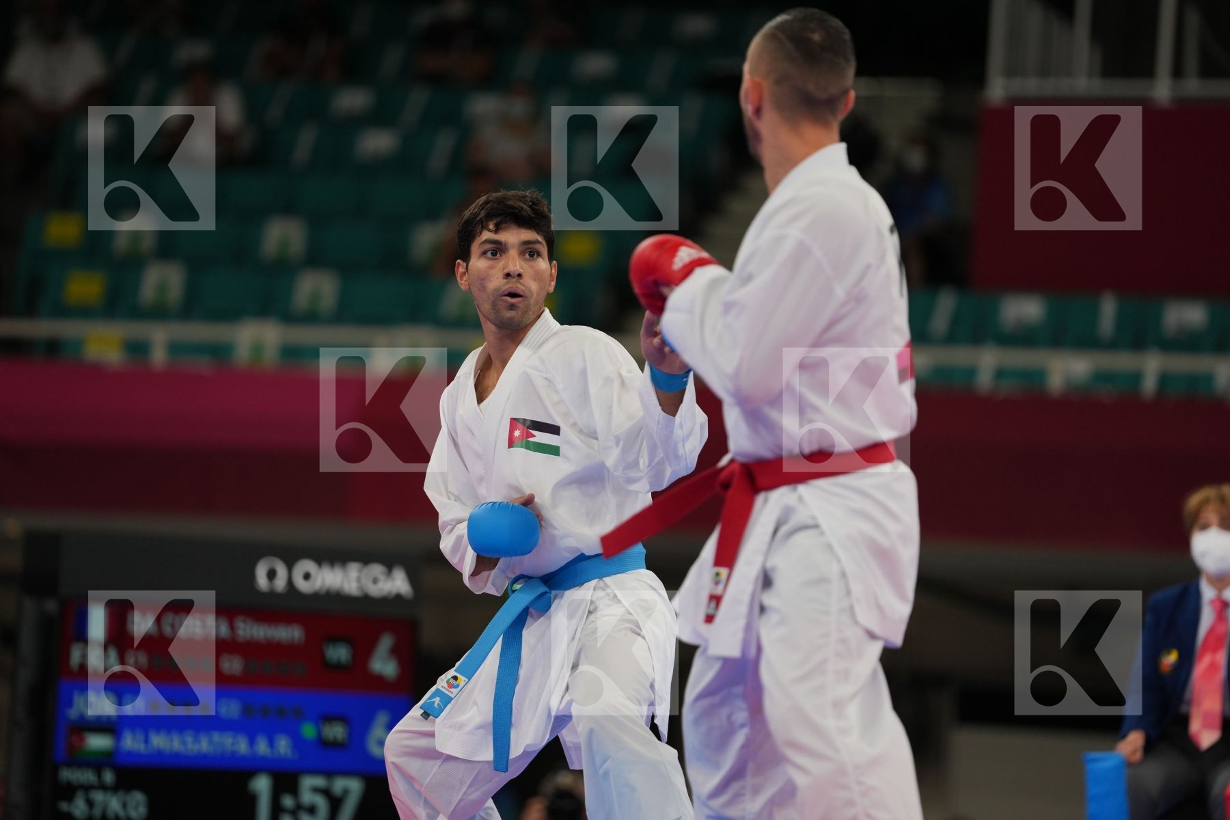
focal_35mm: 200
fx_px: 6833
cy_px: 410
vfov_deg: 6.9
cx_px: 615
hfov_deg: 10.3
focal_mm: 200
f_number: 2.8
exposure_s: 1/1000
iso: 500
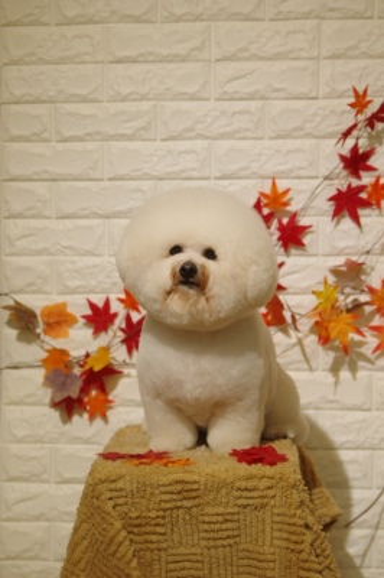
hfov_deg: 18.2
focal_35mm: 75
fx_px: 1202
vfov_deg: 27.0
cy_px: 289
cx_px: 192
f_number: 4
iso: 500
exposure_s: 1/200
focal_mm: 50
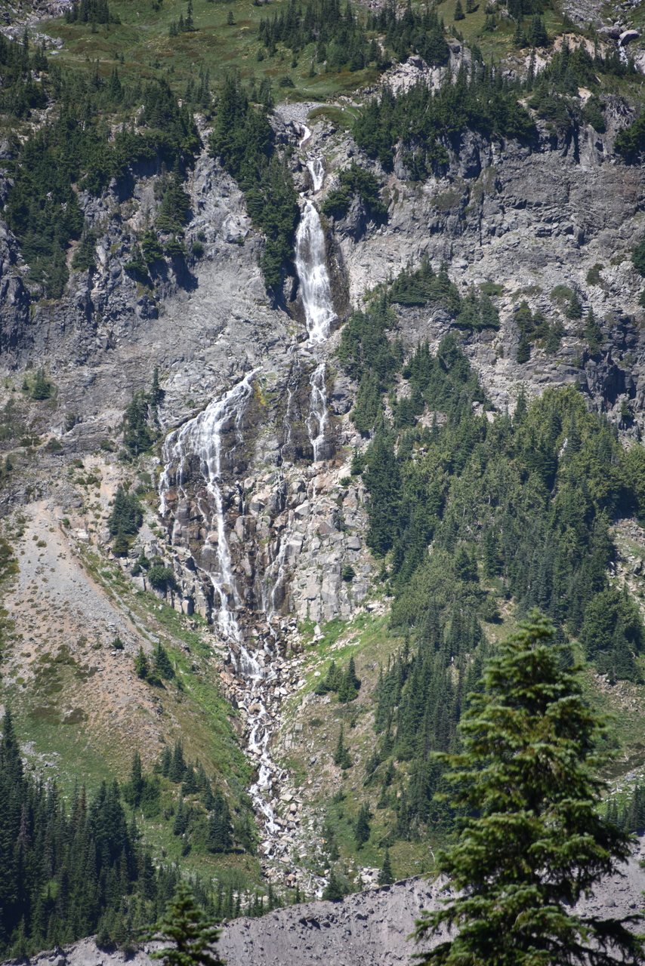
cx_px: 322
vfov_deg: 6.9
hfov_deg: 4.6
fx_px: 8058
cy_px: 483
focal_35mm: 300
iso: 200
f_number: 5.6
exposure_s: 1/640
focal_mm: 300
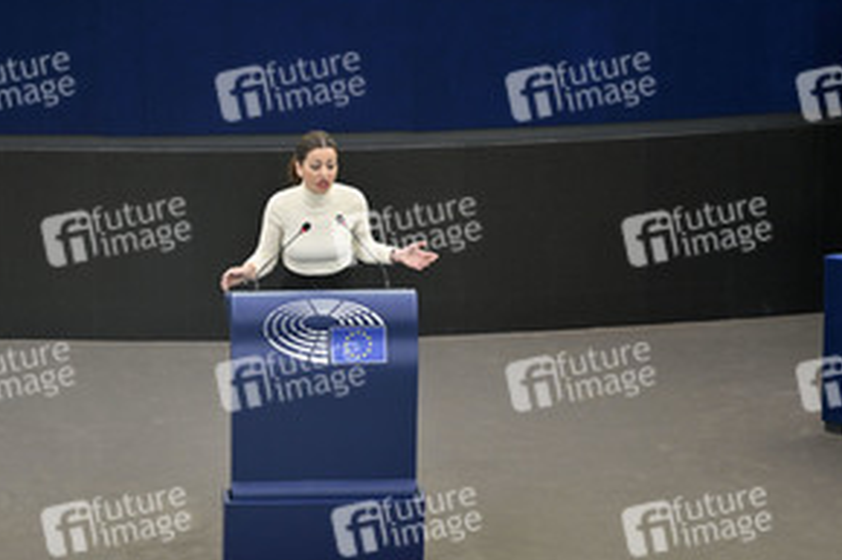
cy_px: 160
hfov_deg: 6.6
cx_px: 330
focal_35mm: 311
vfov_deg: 4.4
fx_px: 7270
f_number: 2.8
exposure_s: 1/320
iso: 1000
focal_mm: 200
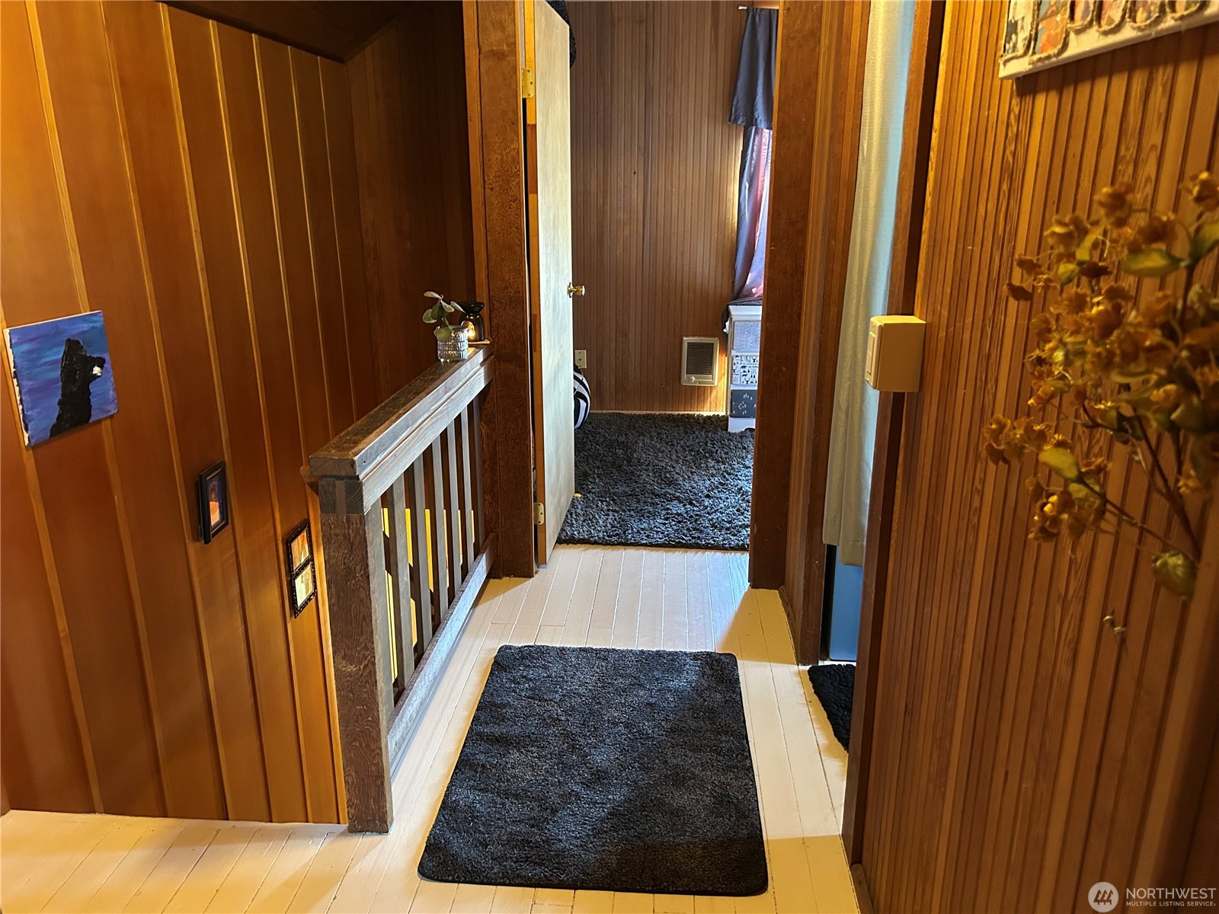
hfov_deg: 67.3
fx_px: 916
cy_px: 457
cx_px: 610
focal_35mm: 26
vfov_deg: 53.1
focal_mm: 5.7
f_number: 1.5
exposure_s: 1/40
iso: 640
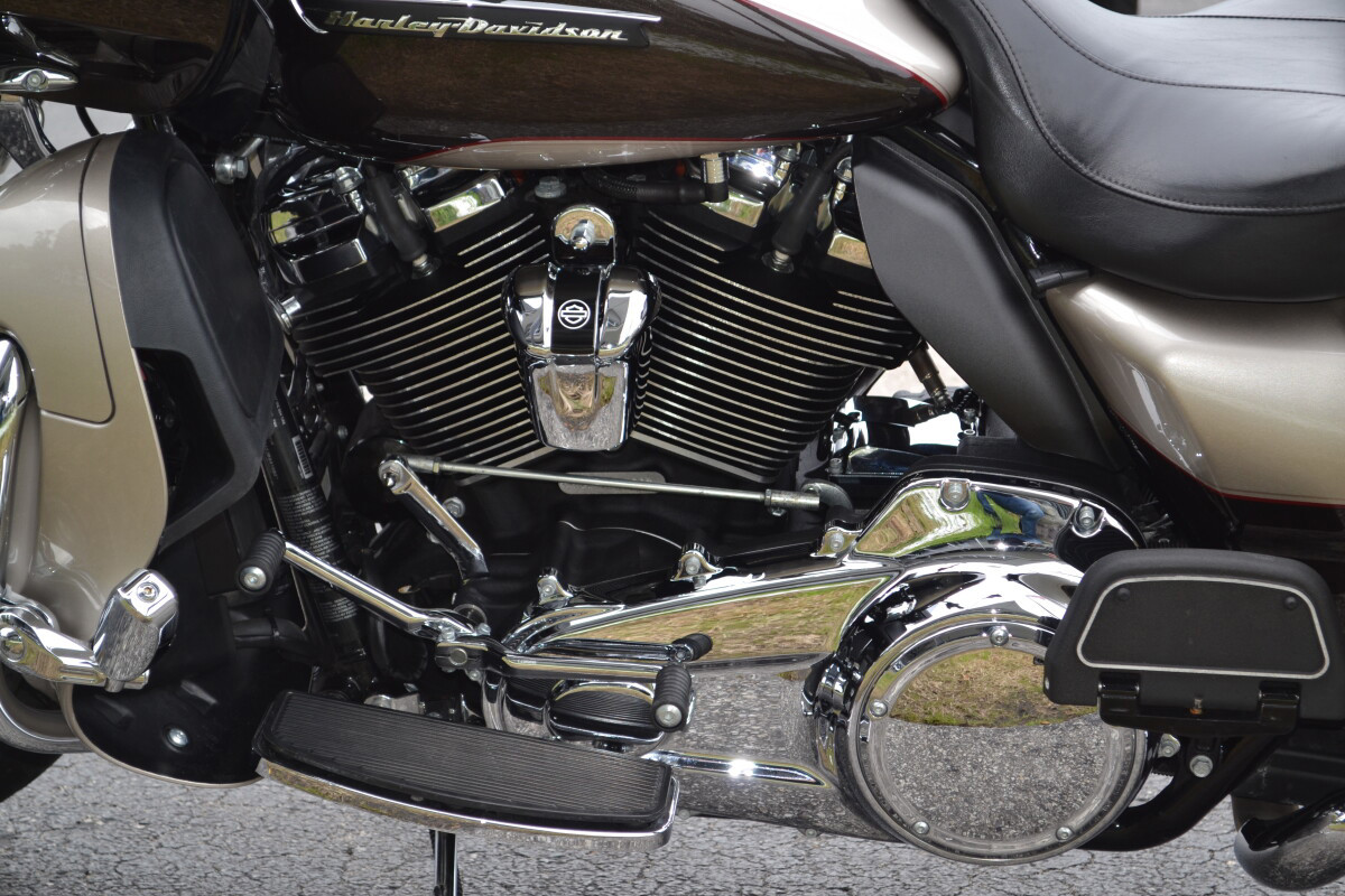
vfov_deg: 16.6
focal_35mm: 82
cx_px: 672
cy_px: 448
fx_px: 3082
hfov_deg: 24.6
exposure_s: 1/125
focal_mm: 55
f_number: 5.6
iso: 200
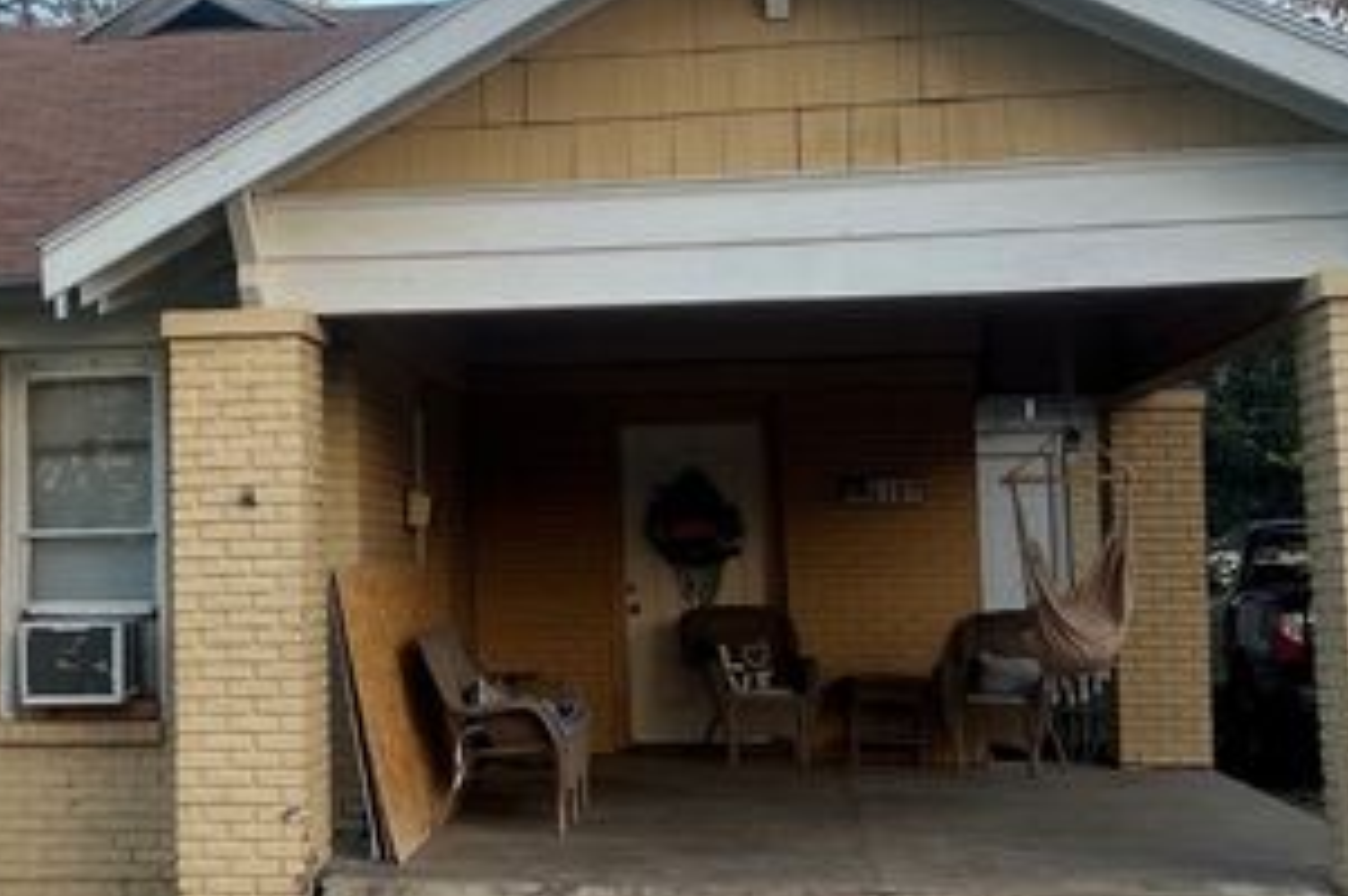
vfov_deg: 22.6
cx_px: 331
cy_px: 383
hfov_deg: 32.8
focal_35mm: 60
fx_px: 2244
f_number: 1.5
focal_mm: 5.7
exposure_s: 1/366
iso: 50
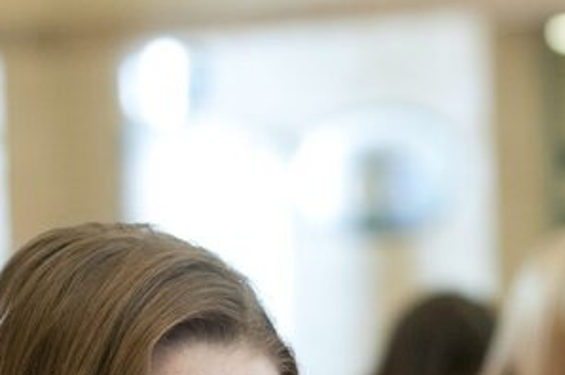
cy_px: 495
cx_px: 493
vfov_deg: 3.5
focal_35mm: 394
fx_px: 6177
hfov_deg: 5.2
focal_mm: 98
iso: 1250
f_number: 4
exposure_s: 1/125
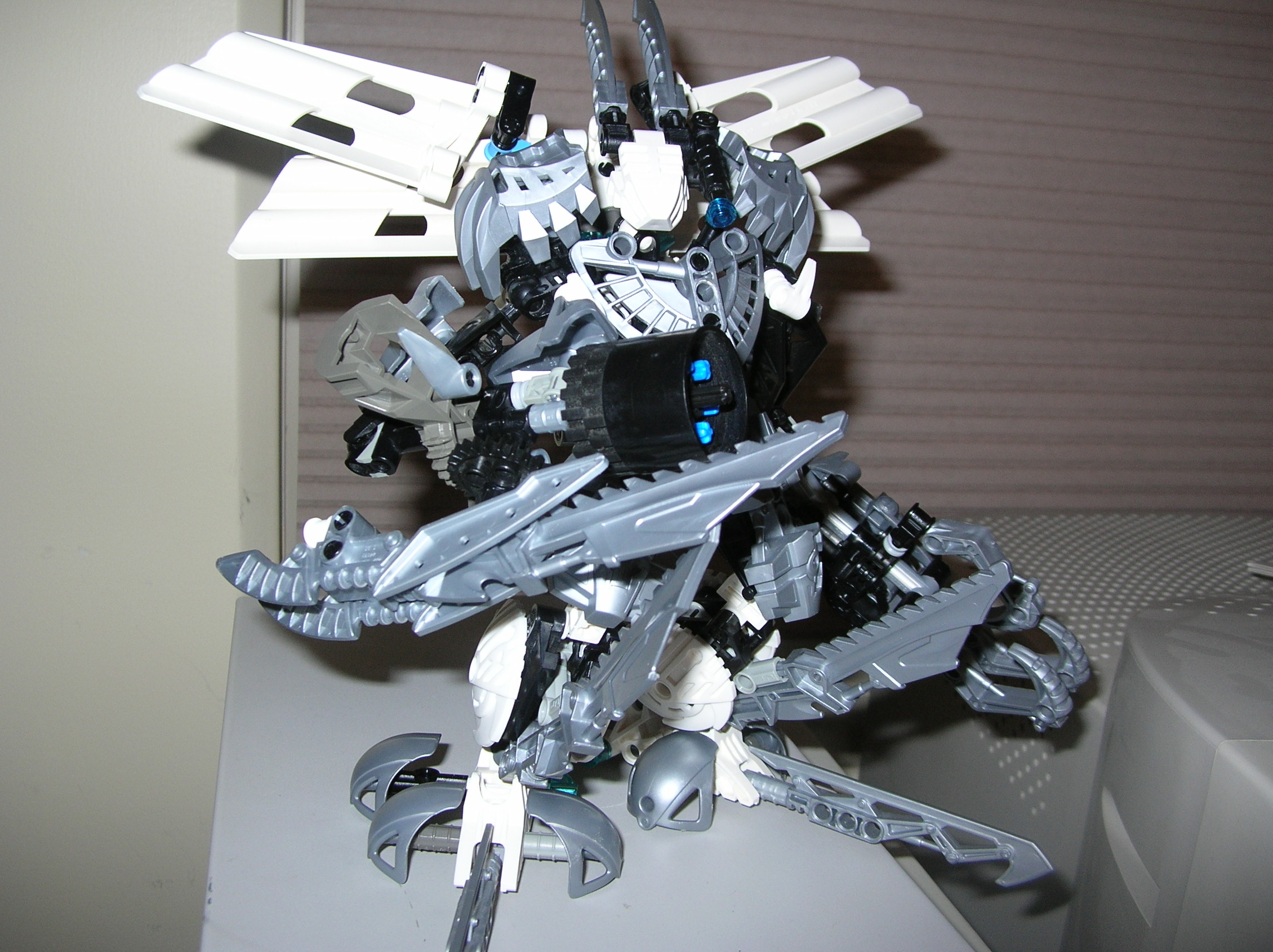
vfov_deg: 39.6
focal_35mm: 36
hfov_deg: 51.4
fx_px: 1323
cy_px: 476
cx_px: 636
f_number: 2.7
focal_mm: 6
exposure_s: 1/60.1
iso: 50
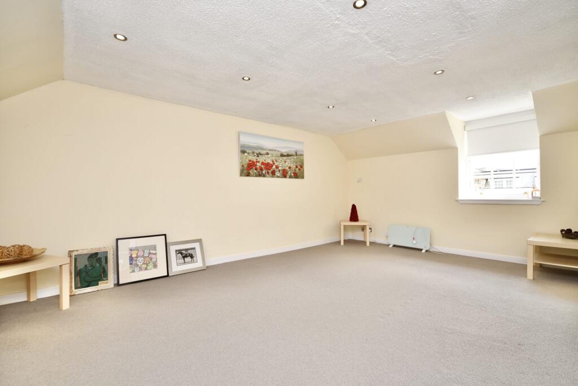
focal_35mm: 15
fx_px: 241
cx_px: 289
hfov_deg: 100.4
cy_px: 193
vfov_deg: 77.3
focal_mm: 10
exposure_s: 1/60
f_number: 4
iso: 250
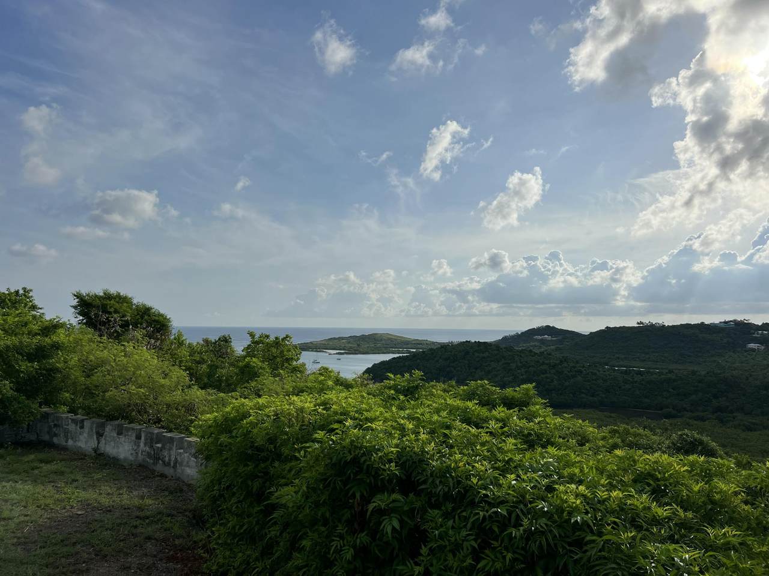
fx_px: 578
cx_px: 384
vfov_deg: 53.1
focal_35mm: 26
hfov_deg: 67.3
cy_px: 288
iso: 50
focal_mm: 5.7
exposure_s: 1/16393
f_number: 1.5
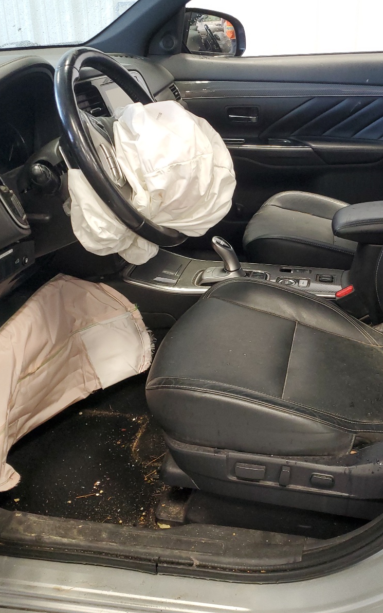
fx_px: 618
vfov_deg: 52.7
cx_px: 272
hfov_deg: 33.9
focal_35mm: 37
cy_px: 308
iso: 132
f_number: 1.5
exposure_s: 1/60.2
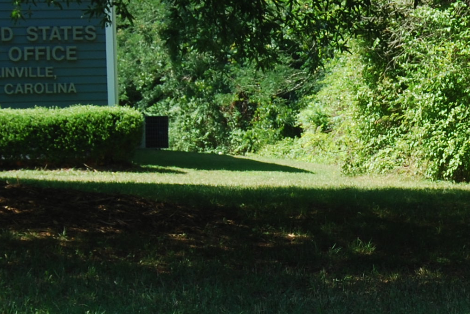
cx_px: 410
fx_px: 1947
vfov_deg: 9.2
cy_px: 260
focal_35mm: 149
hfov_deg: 13.7
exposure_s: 1/125
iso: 100
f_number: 5.6
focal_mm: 26
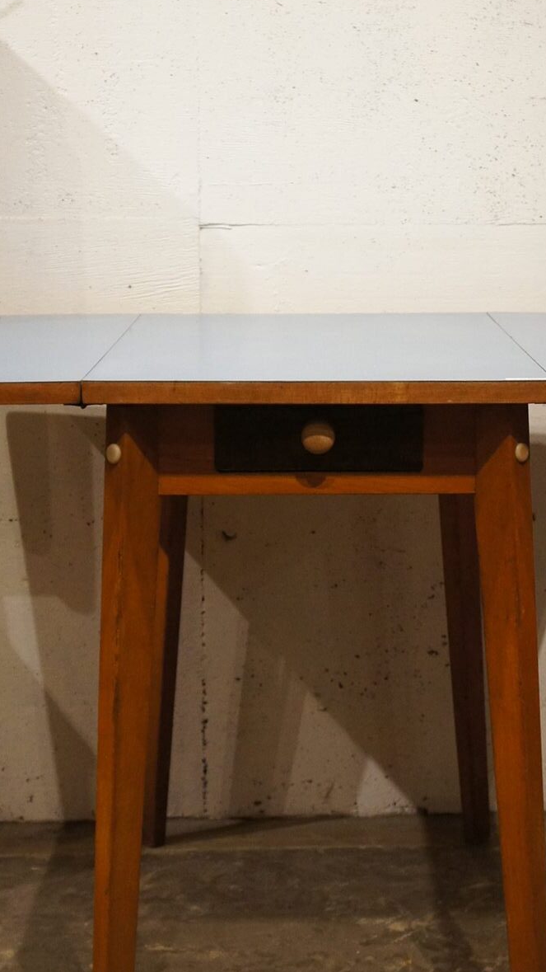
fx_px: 1879
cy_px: 475
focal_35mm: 73
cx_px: 338
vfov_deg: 29.0
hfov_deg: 16.5
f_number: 4
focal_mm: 26
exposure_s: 1/125
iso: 1600
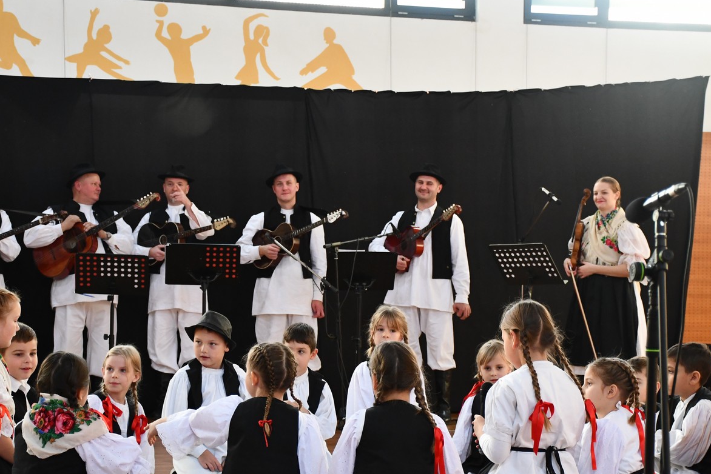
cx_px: 378
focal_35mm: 86
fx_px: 1699
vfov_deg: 15.9
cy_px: 321
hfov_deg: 23.6
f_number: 4.5
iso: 2000
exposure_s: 1/125
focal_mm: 42
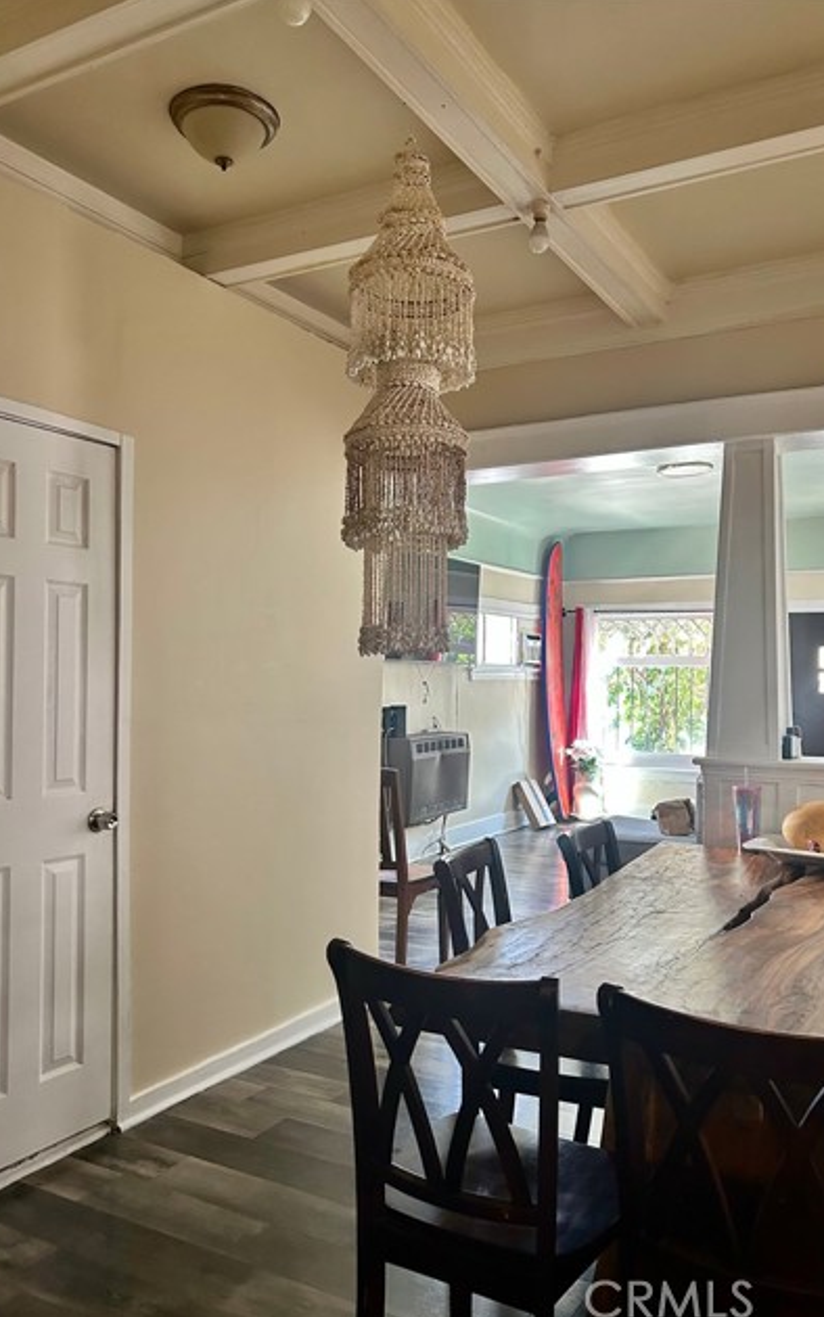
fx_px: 1006
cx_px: 441
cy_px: 661
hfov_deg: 44.5
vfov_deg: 66.5
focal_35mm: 28
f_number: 1.5
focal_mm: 5.7
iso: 200
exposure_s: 1/60
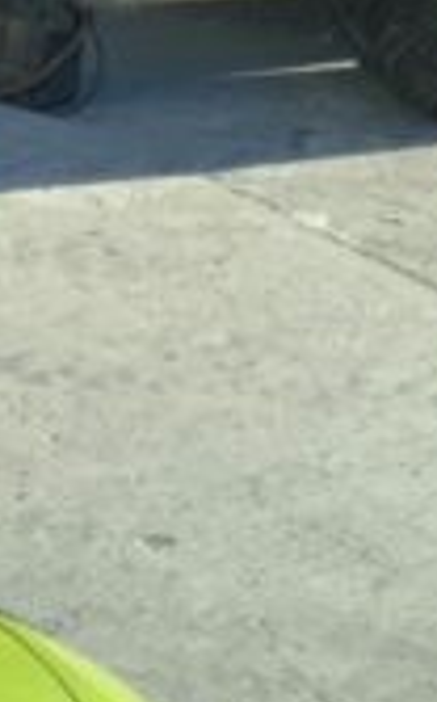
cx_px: -240
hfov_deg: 6.8
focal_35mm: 189
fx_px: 3611
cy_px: 1471
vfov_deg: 10.1
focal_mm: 3
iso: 16
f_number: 1.8
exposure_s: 1/540
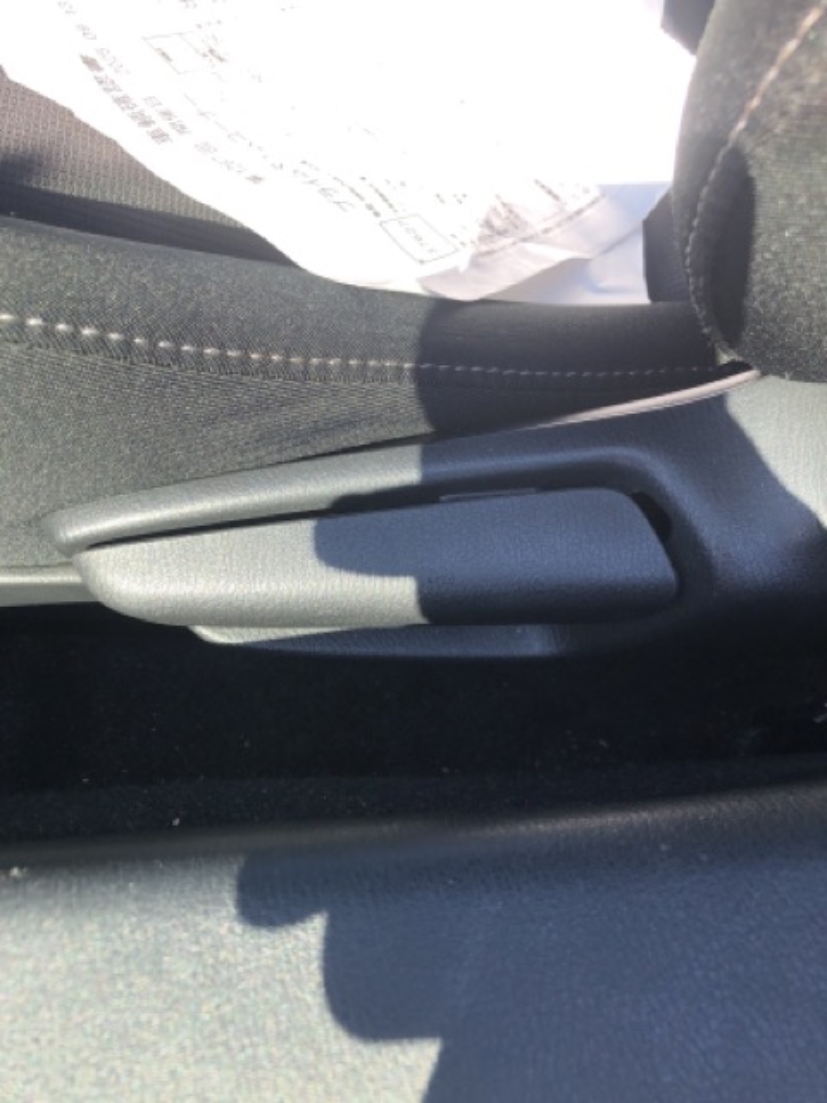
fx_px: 892
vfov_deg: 63.4
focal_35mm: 28
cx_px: 414
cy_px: 552
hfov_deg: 49.7
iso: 20
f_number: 1.8
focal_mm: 3.99
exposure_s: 1/338
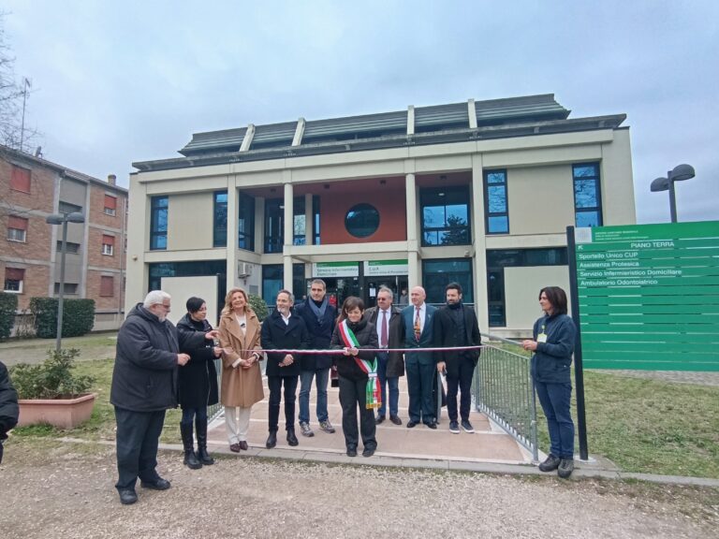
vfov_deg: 78.1
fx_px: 332
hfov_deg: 94.5
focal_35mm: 16
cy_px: 270
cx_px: 360
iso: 50
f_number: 2.2
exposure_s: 1/327
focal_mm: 1.65
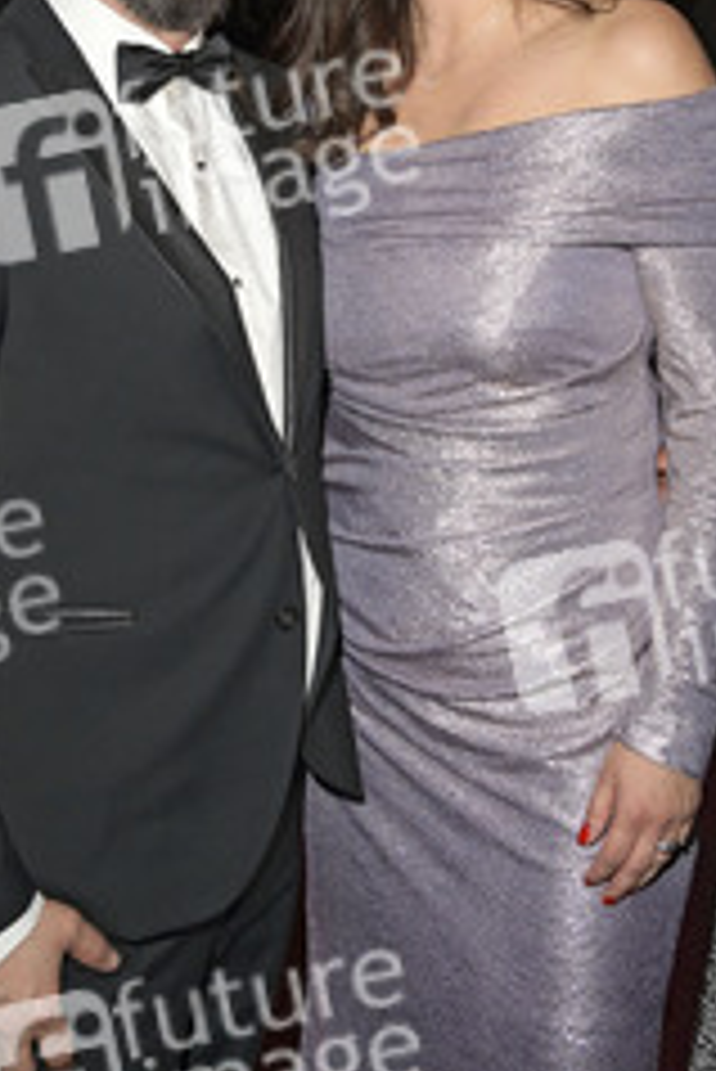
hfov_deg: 26.0
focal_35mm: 52
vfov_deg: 37.9
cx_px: 320
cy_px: 382
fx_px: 1549
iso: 1250
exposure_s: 1/250
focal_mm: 31
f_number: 5
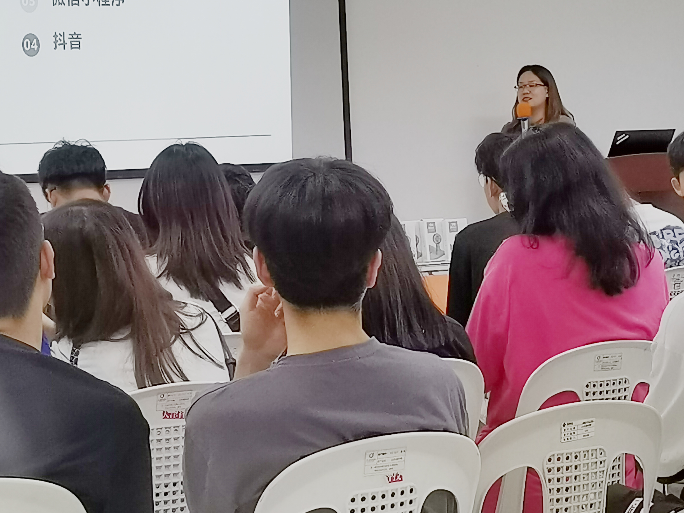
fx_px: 1778
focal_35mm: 90
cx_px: 341
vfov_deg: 16.3
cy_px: 137
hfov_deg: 21.8
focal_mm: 5.5
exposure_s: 1/60
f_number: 1.8
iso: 250
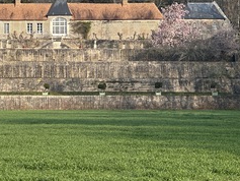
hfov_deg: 10.1
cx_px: -2
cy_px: 54
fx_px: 1353
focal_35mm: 195
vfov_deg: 7.6
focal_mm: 9
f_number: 2.8
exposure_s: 1/395
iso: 32
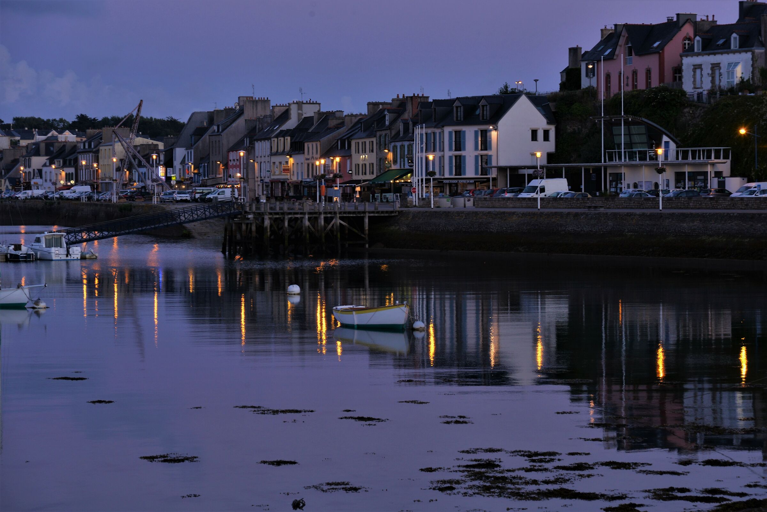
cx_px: 384
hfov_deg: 19.4
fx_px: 2238
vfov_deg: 13.1
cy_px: 256
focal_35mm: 105
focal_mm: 105
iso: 640
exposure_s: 1/30
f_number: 8
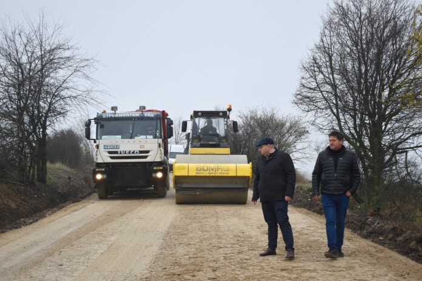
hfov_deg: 38.9
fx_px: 598
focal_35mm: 51
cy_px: 140
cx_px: 211
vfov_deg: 26.5
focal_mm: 34
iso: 400
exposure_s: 1/250
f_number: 5
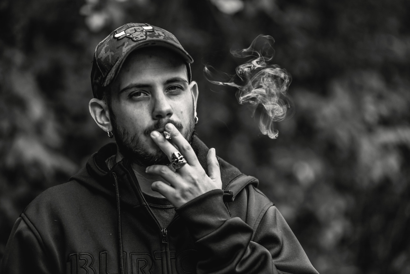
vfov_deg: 9.2
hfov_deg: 13.7
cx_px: 205
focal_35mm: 150
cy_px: 137
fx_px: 1709
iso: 640
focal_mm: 150
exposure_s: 1/160
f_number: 2.8
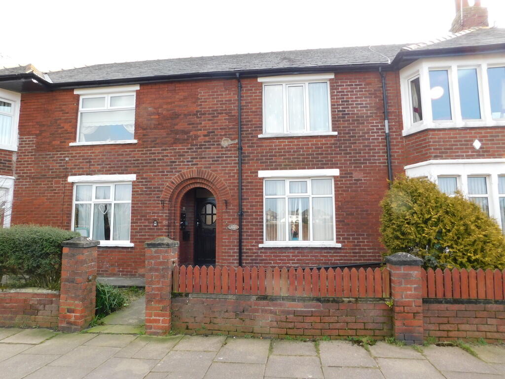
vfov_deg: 58.9
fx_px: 336
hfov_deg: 73.9
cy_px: 190
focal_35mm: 23
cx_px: 252
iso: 125
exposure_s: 1/320
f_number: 3
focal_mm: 4
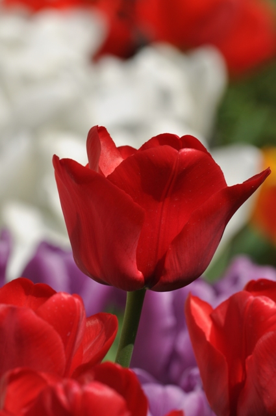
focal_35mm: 278
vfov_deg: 7.4
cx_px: 138
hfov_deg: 4.9
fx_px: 3200
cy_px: 208
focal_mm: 185
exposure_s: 1/320
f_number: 9
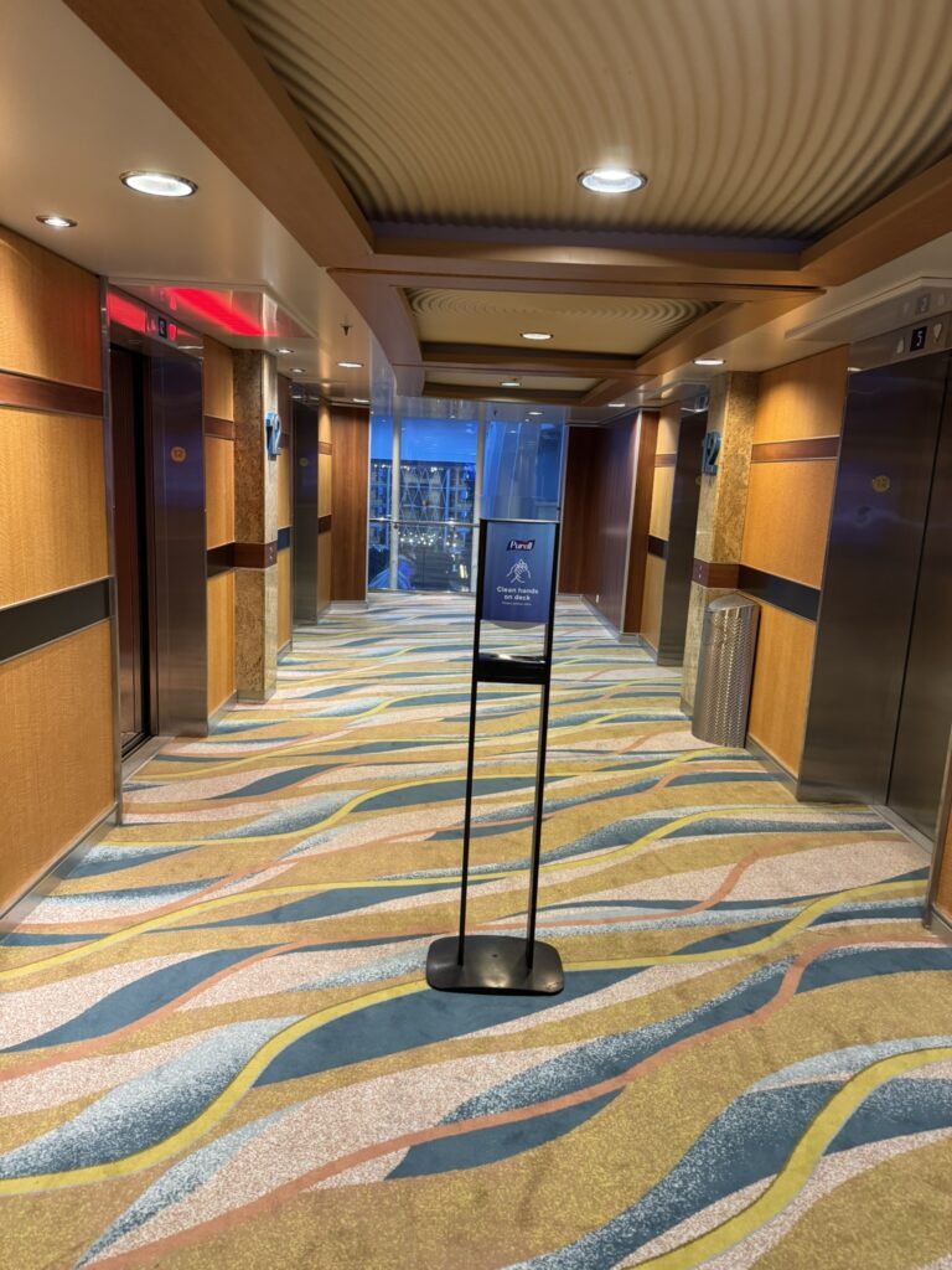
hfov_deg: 56.8
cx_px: 476
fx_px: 880
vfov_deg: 71.6
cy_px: 635
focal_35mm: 24
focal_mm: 6.76
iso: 320
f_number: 1.78
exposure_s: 1/60
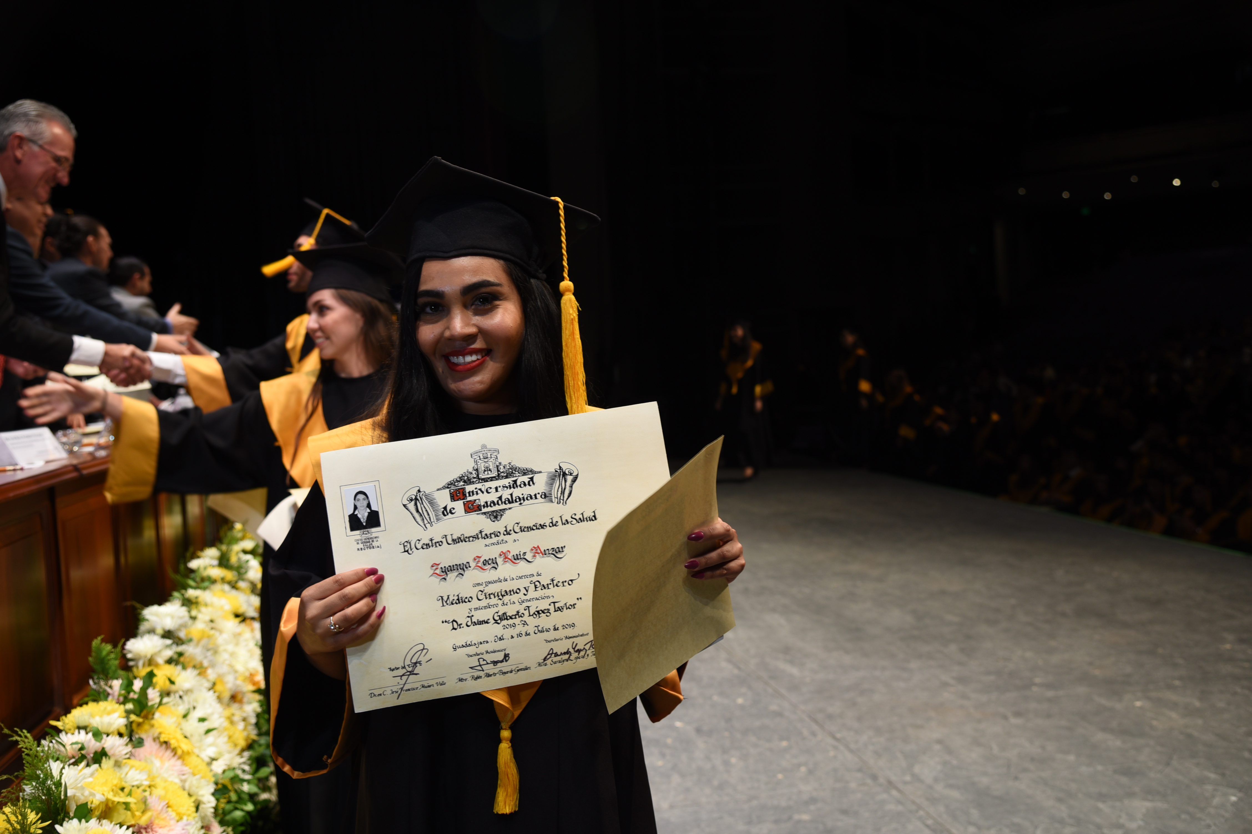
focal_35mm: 40
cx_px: 626
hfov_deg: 48.5
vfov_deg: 33.4
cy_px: 417
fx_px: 1391
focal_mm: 40
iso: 250
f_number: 4.5
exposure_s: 1/50
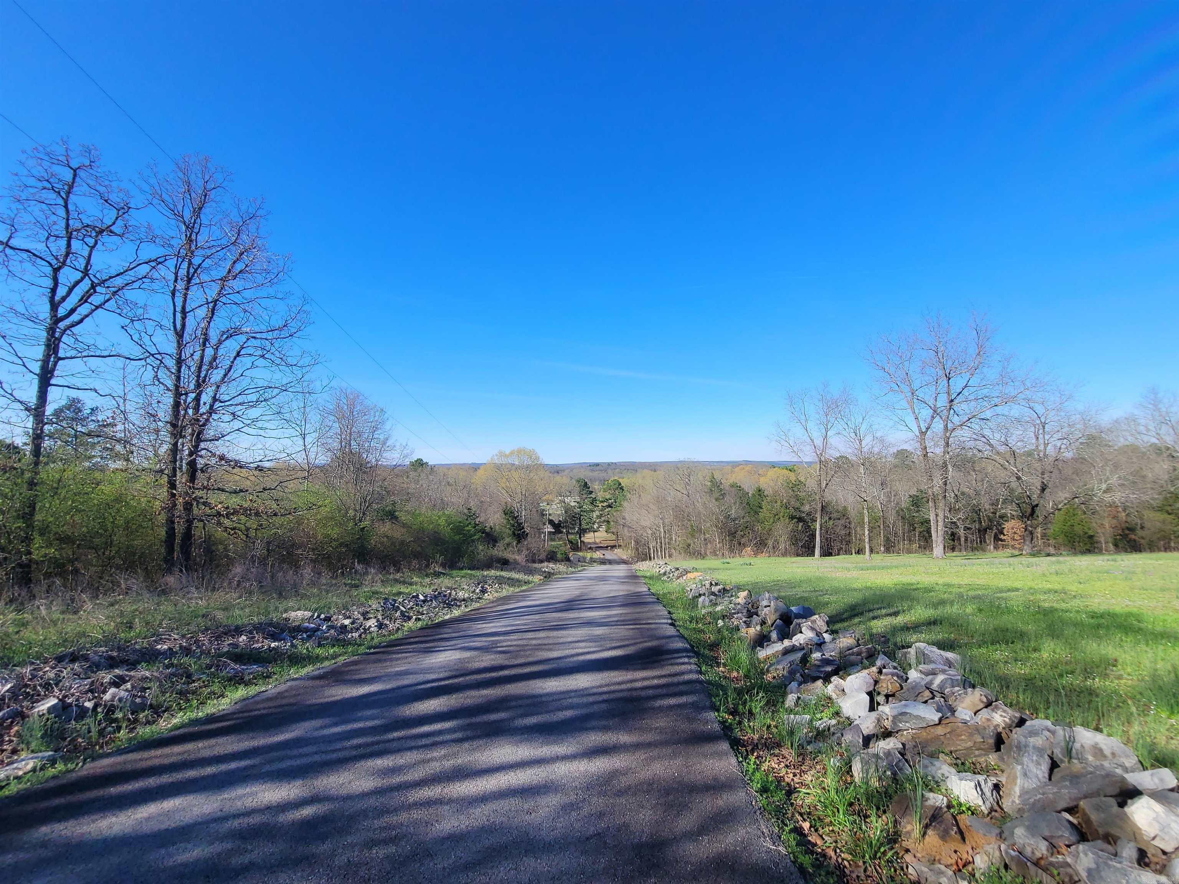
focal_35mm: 13
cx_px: 590
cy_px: 442
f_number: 2.2
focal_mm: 2.2
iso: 50
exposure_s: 1/1228
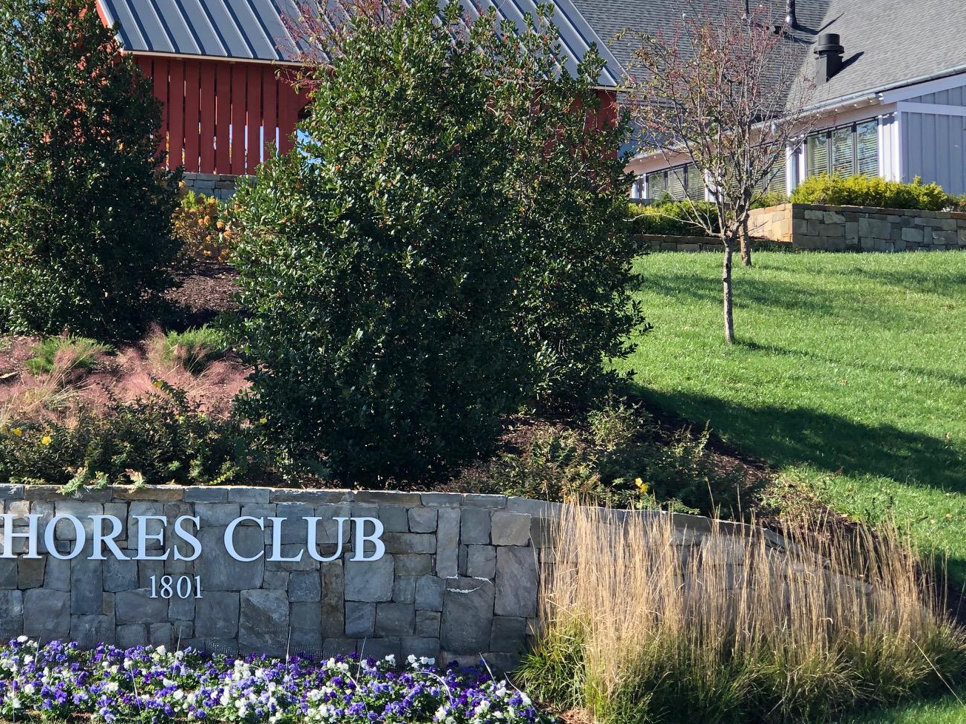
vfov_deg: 16.8
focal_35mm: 88
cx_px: 297
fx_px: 2455
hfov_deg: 22.1
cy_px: 297
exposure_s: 1/244
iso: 20
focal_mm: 6.6
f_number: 2.8
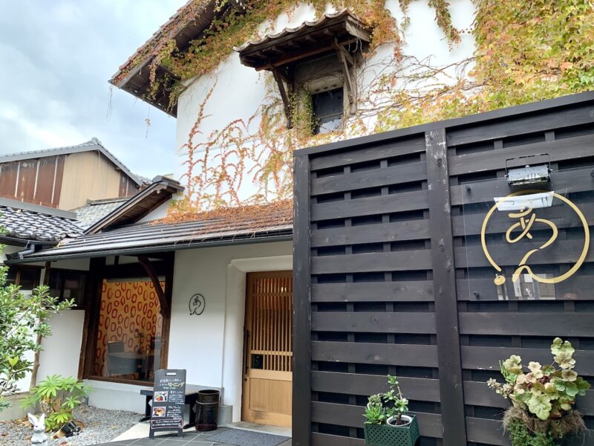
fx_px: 446
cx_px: 297
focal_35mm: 26
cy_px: 223
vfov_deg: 53.1
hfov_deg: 67.3
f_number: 1.8
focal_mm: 4.25
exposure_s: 1/121
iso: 32
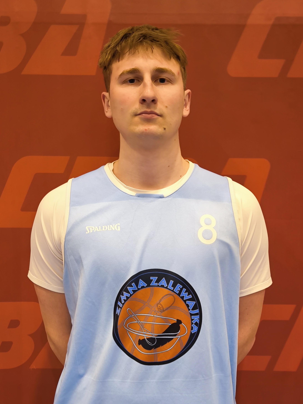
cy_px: 202
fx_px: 338
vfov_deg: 61.7
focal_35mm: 29
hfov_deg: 48.2
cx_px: 152
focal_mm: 6.92
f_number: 1.9
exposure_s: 1/50
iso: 160
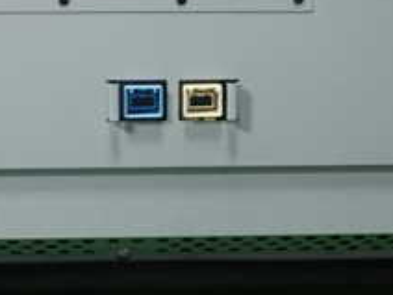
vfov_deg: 17.4
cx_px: 132
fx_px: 965
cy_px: 122
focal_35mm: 85
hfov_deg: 22.9
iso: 320
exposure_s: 1/125
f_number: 2.3
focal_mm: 5.5
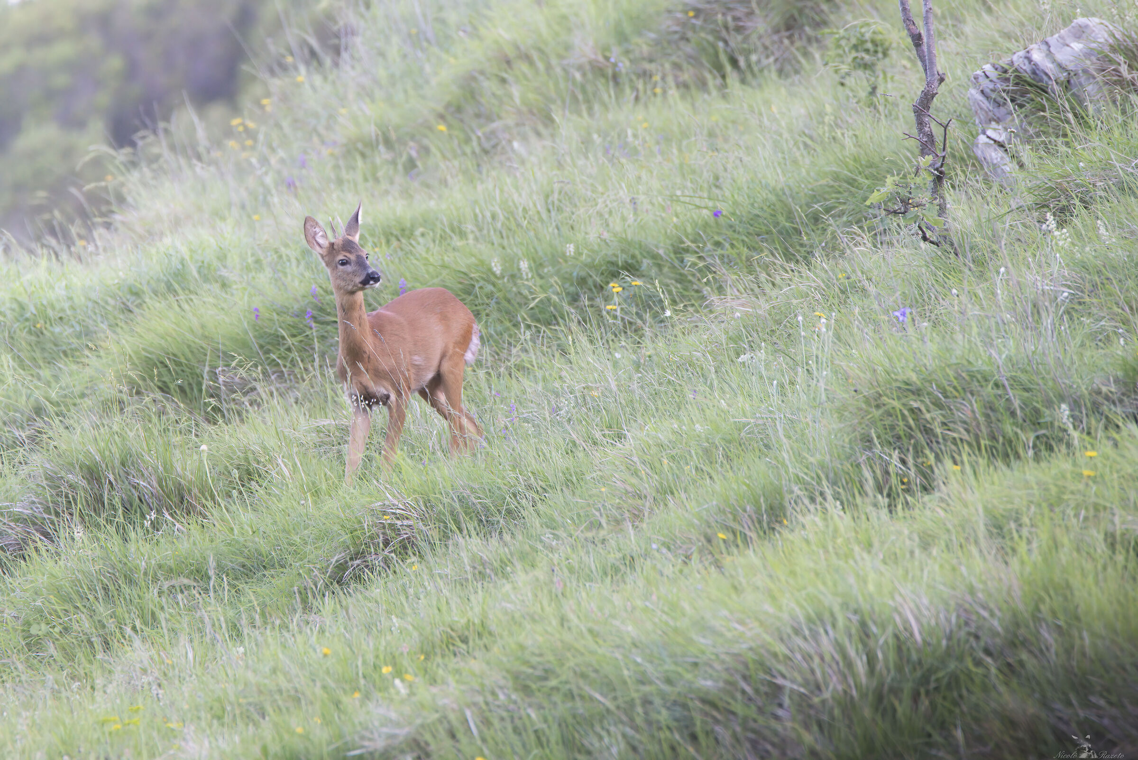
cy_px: 380
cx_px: 569
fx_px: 18972
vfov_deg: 2.3
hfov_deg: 3.4
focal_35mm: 600
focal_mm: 600
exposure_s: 1/250
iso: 3200
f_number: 8
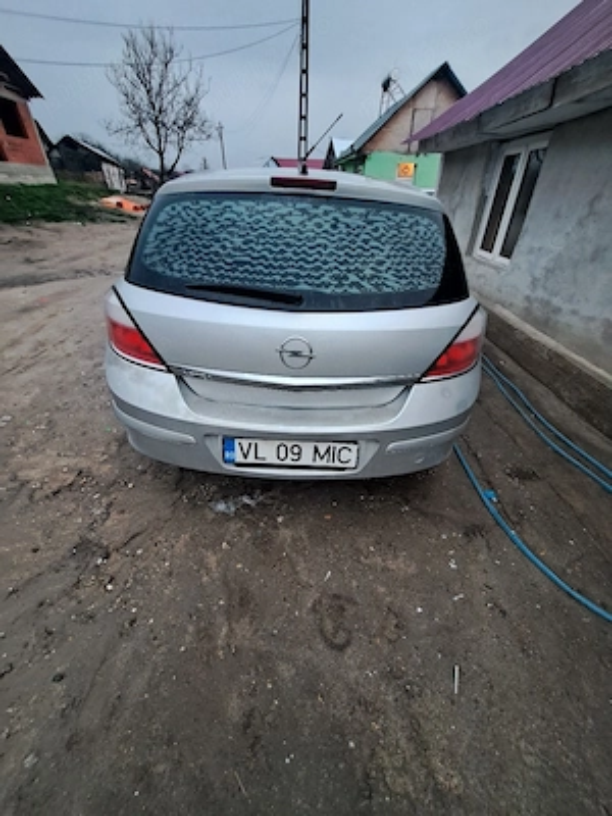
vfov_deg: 106.2
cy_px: 408
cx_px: 306
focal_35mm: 13
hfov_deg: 89.9
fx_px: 306
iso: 250
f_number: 2.2
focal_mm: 1.74
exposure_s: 1/33
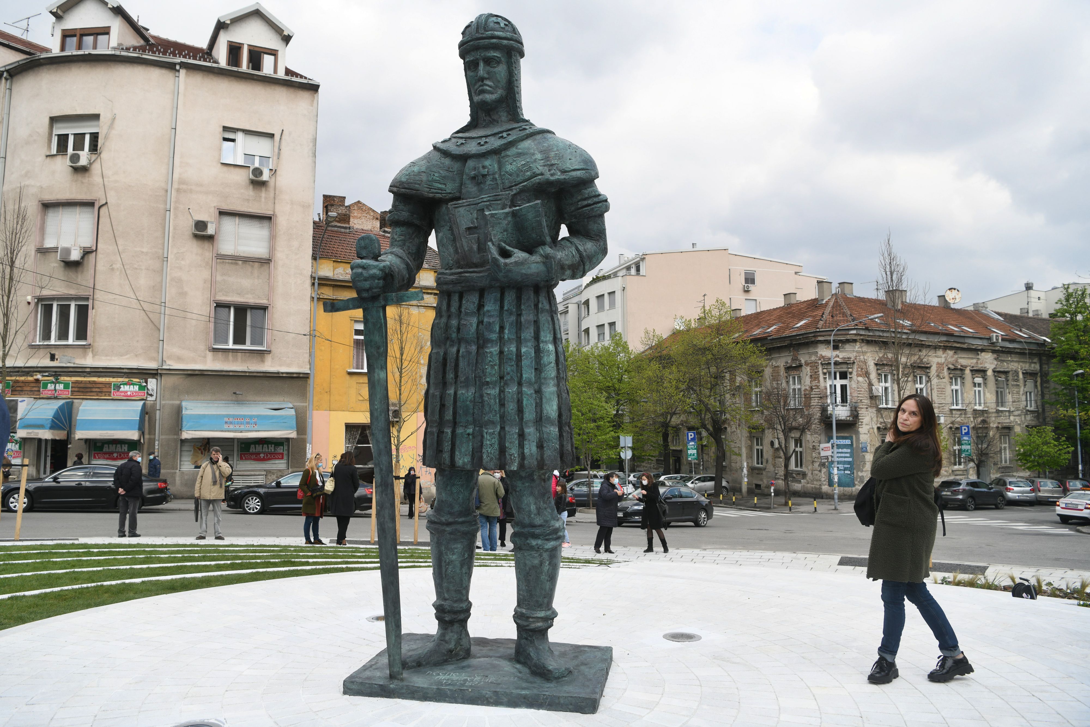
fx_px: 727
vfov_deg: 53.1
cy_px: 364
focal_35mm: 24
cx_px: 545
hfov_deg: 73.7
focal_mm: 24
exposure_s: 1/1000
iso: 200
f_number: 5
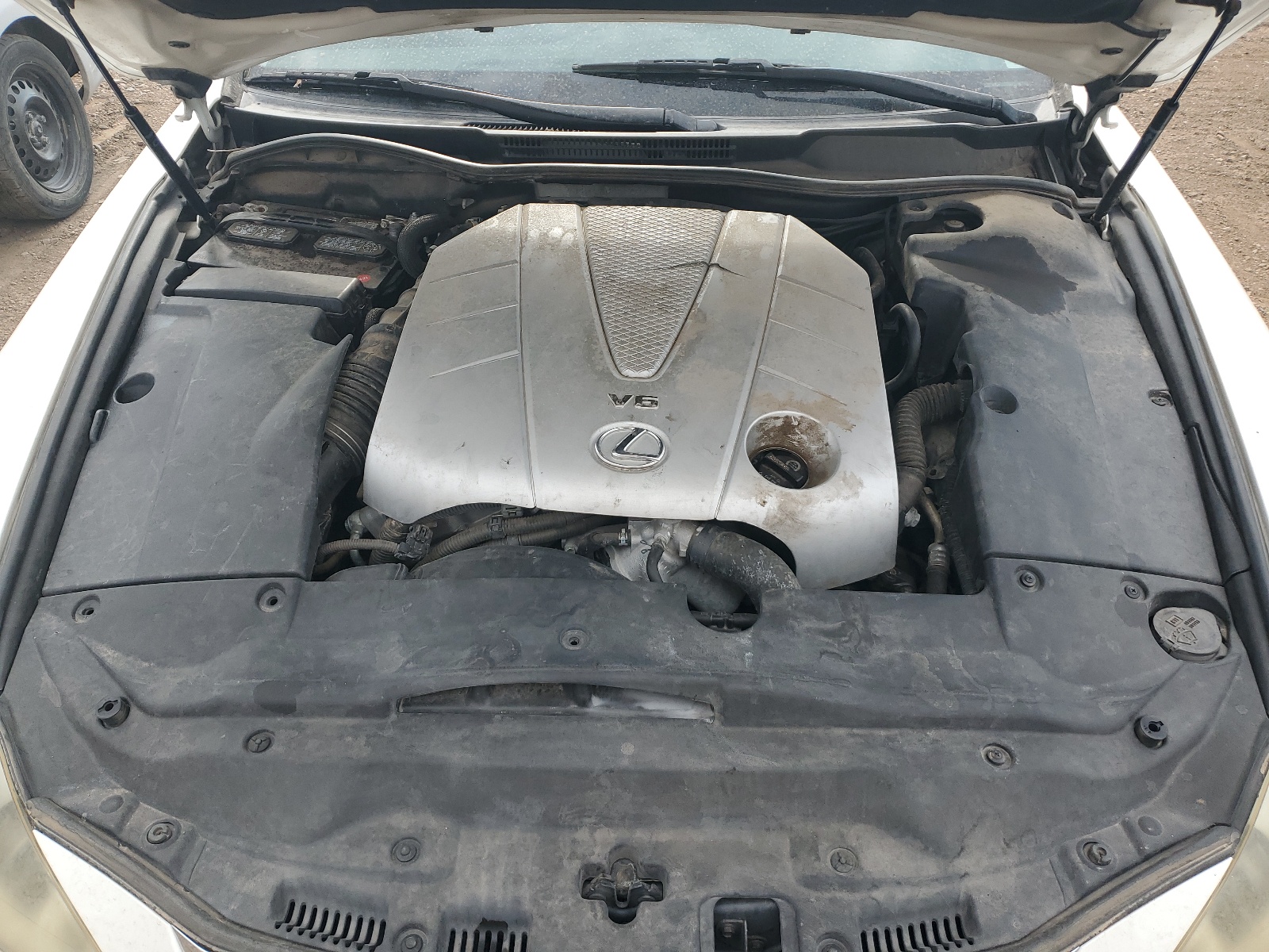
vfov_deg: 53.1
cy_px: 476
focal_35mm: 26
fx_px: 953
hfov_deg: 67.3
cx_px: 634
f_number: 1.5
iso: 50
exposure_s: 1/714
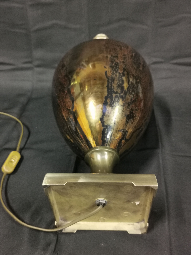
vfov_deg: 51.4
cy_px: 128
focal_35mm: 36
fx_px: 265
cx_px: 96
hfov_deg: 39.7
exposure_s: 1/33.3
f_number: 1.8
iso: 500
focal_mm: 5.58
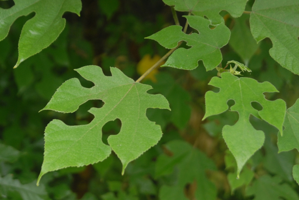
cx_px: 150
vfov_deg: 11.7
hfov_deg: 17.5
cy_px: 100
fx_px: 973
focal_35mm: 117
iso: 400
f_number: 5
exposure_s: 1/20
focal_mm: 78
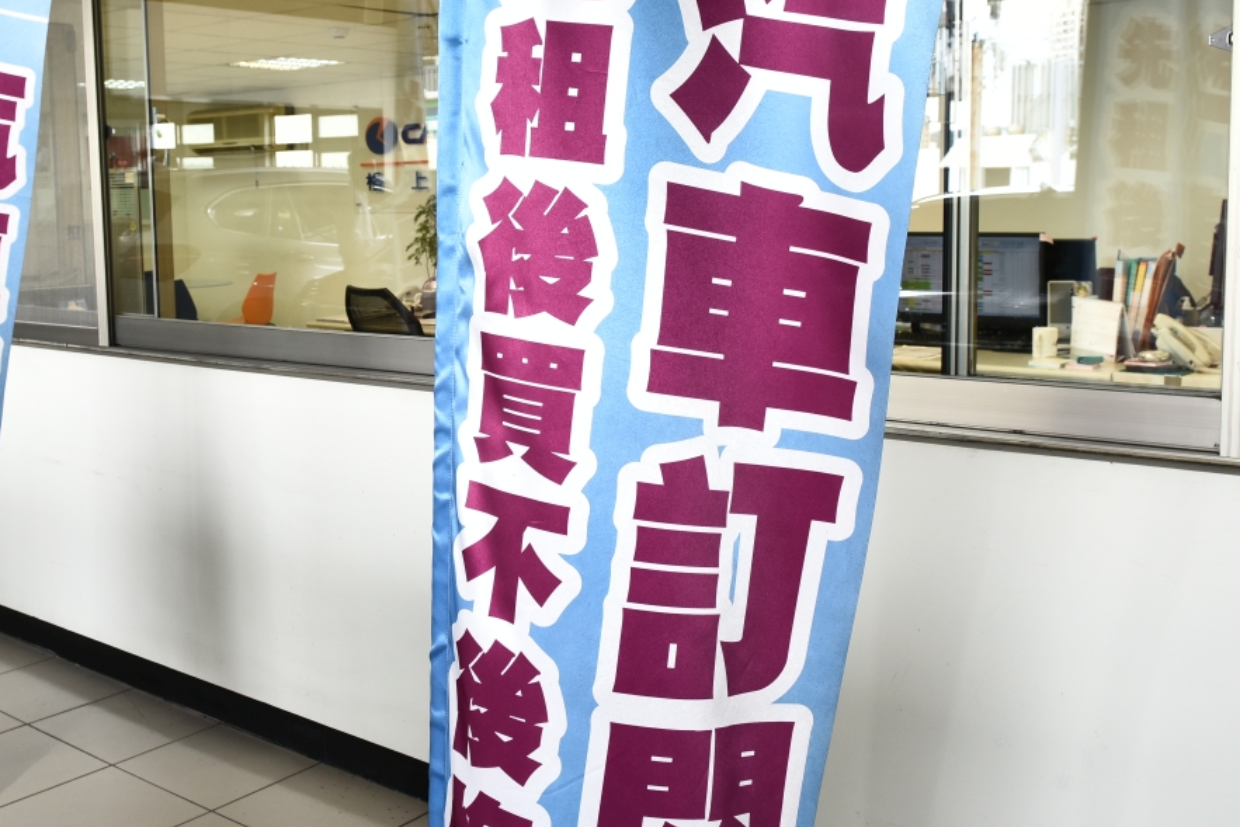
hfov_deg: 48.1
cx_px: 492
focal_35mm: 40
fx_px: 1378
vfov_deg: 33.3
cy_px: 348
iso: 640
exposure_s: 1/50
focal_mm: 24
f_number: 8
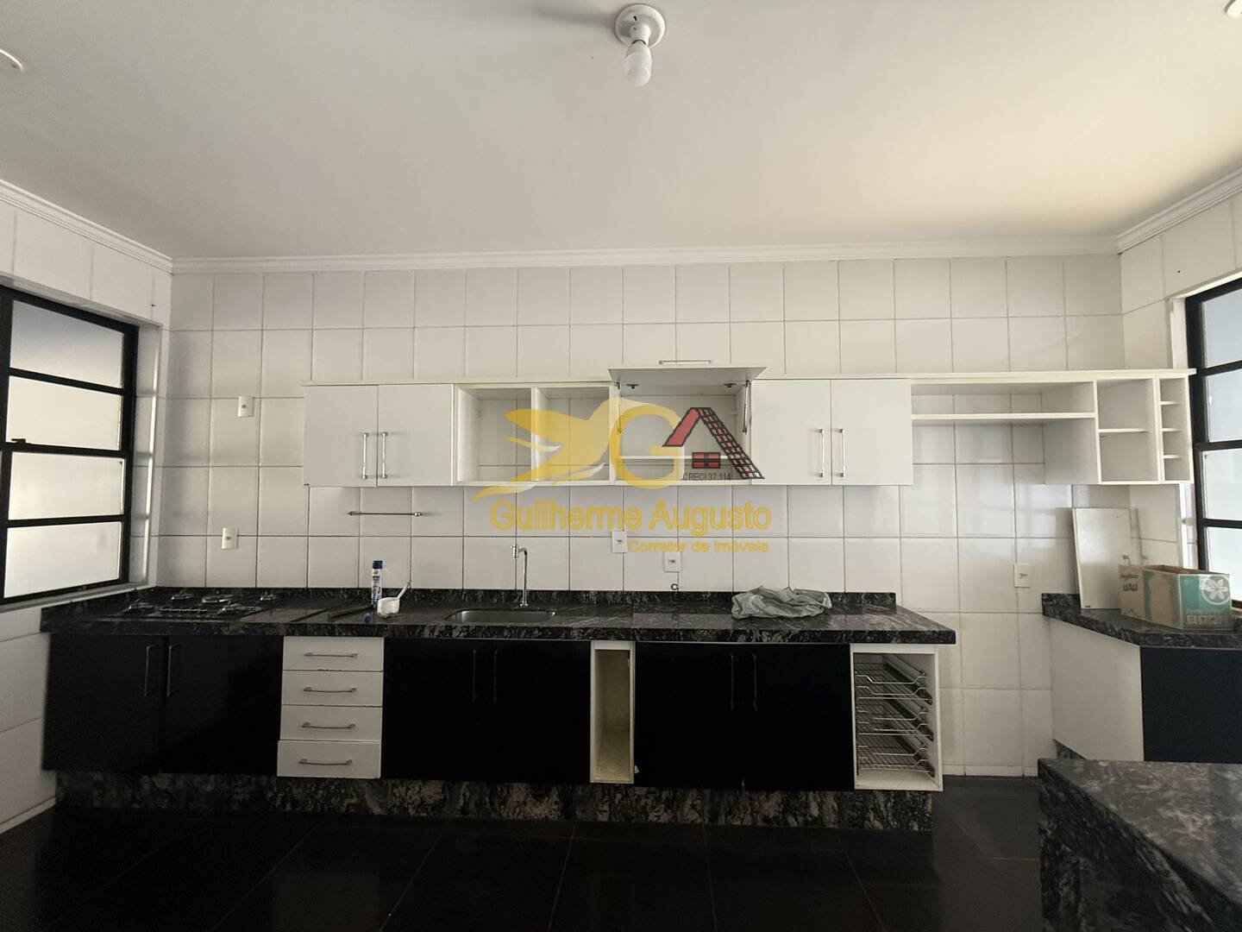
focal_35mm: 14
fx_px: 502
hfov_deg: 102.1
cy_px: 466
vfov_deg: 85.7
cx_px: 621
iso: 320
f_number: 2.2
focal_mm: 2.22
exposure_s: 1/61
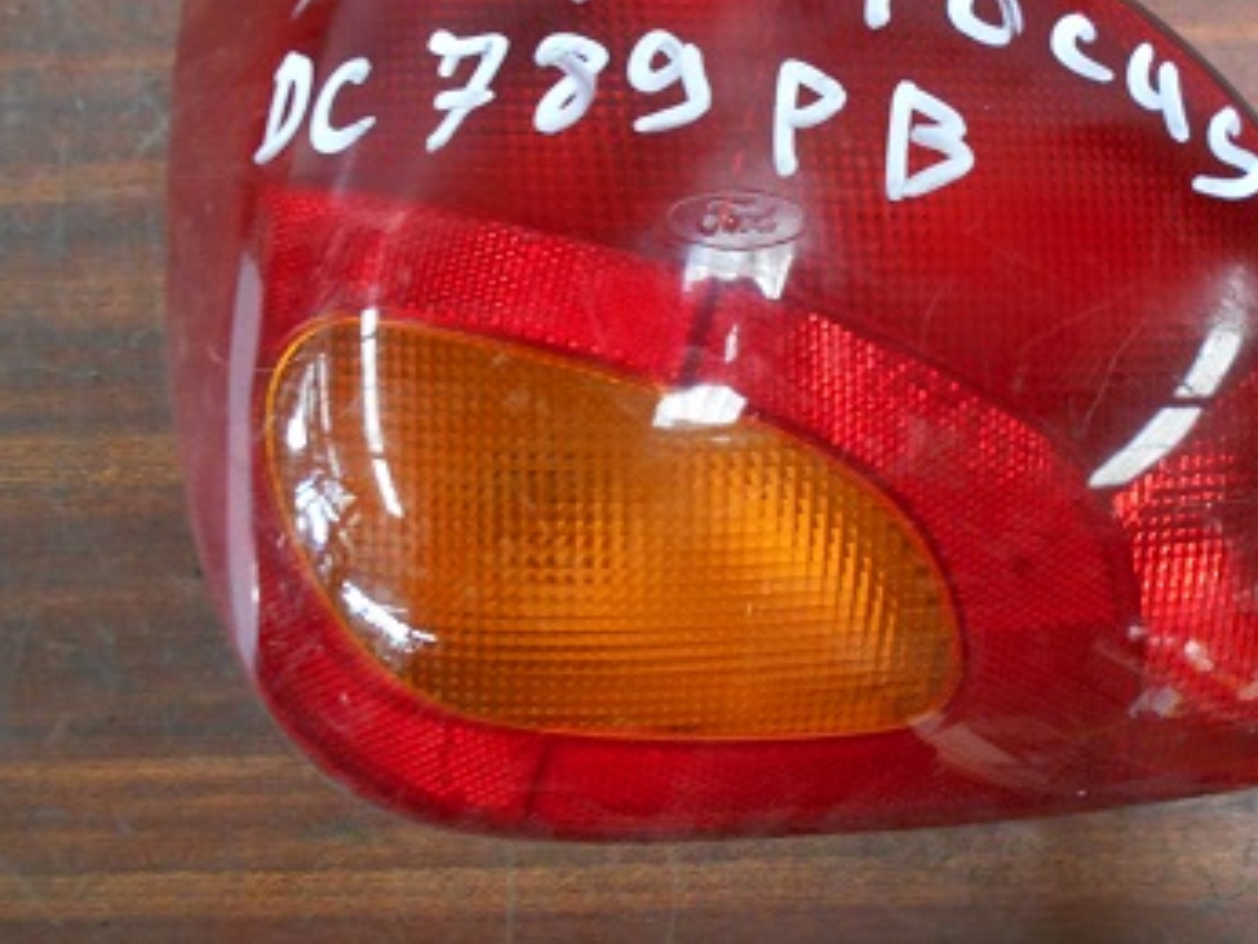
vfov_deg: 40.3
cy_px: 332
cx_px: 784
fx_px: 1272
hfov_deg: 52.1
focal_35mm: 35
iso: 400
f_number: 3.2
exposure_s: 1/10
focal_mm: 4.6
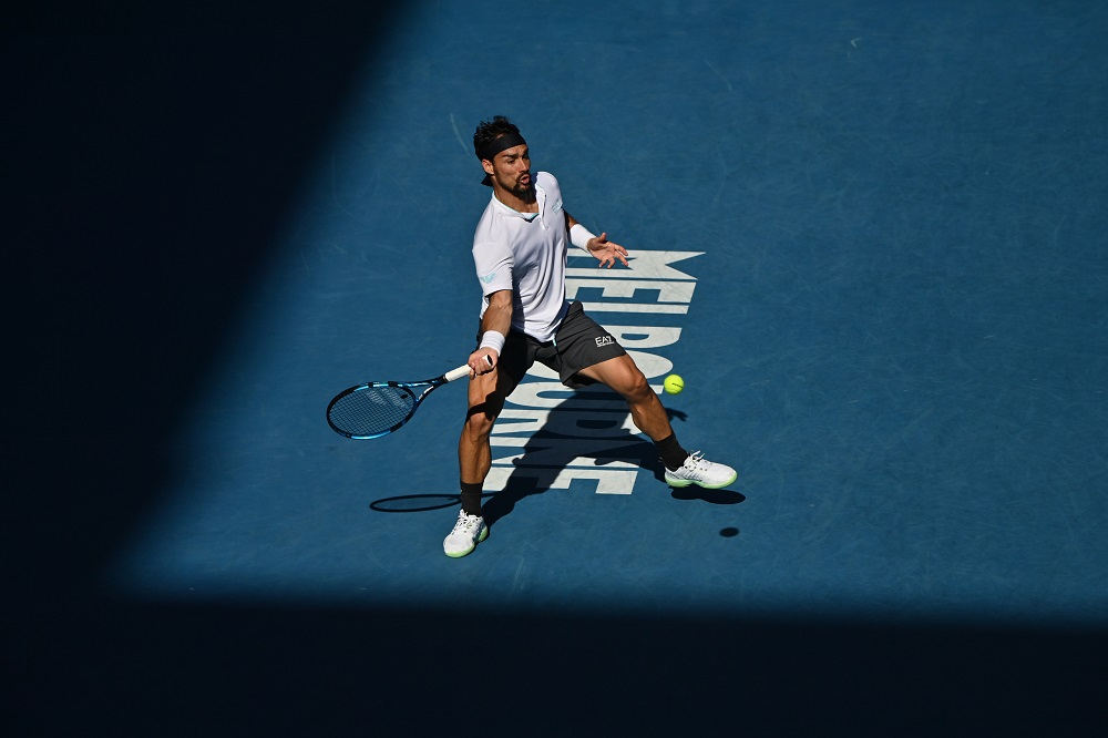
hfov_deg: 7.9
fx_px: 7999
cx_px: 554
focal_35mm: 260
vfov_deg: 5.3
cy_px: 369
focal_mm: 260
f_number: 5.6
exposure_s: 1/5000
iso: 200
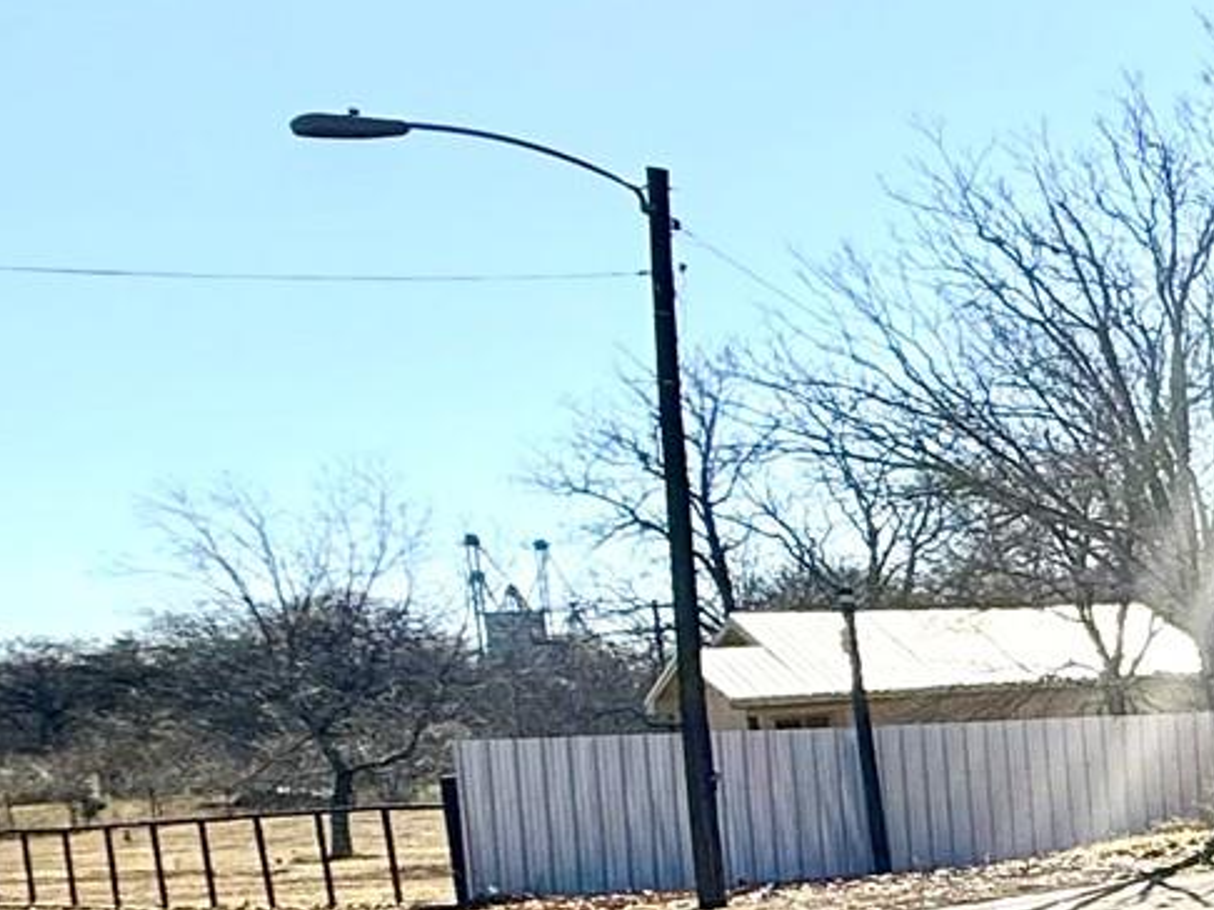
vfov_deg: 24.3
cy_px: 770
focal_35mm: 59
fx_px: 2068
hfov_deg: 18.4
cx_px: 2510
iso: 50
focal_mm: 2.22
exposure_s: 1/2506
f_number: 2.2
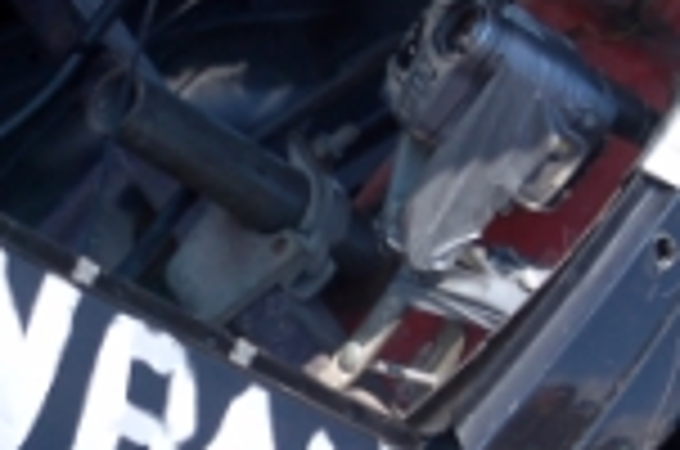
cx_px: 50
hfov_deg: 8.1
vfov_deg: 5.4
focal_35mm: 255
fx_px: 4806
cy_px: 315
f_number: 4.8
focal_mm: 40
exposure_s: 1/500
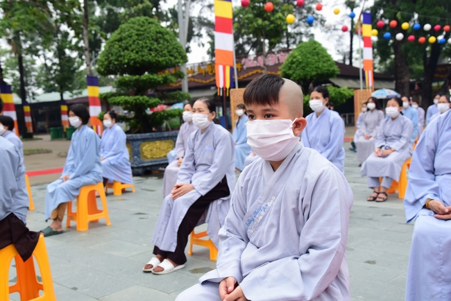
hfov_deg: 50.7
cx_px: 226
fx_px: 476
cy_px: 150
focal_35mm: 38
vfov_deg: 35.1
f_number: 6.3
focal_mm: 38
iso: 400
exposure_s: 1/60
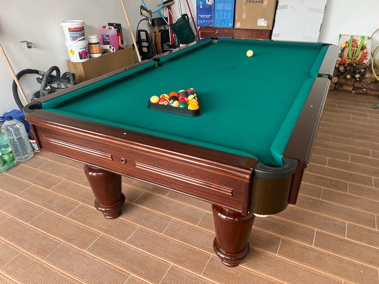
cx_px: 190
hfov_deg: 67.3
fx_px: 285
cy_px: 142
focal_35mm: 26
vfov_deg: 53.1
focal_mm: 5.7
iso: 80
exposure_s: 1/121
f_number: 1.5
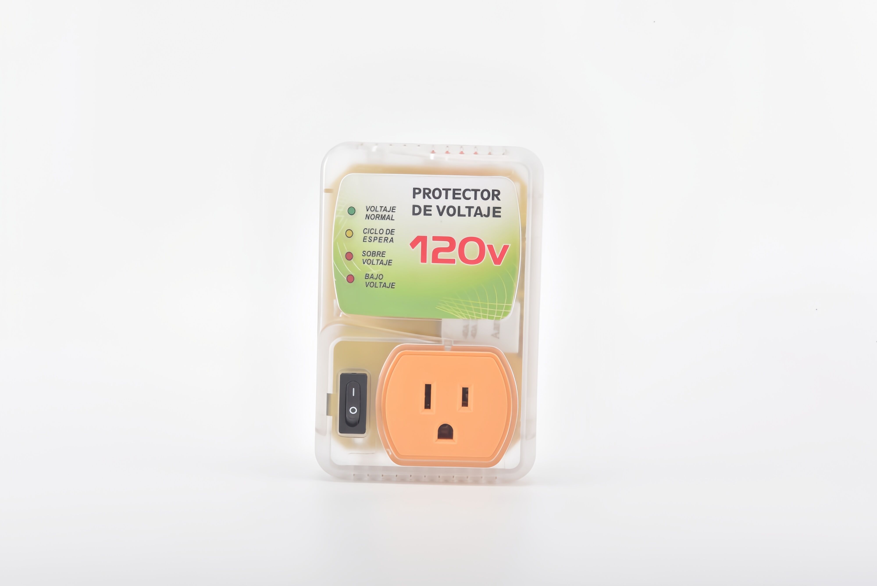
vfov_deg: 19.5
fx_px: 1706
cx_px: 438
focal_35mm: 70
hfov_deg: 28.8
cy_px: 293
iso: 100
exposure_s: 1/100
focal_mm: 70
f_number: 18
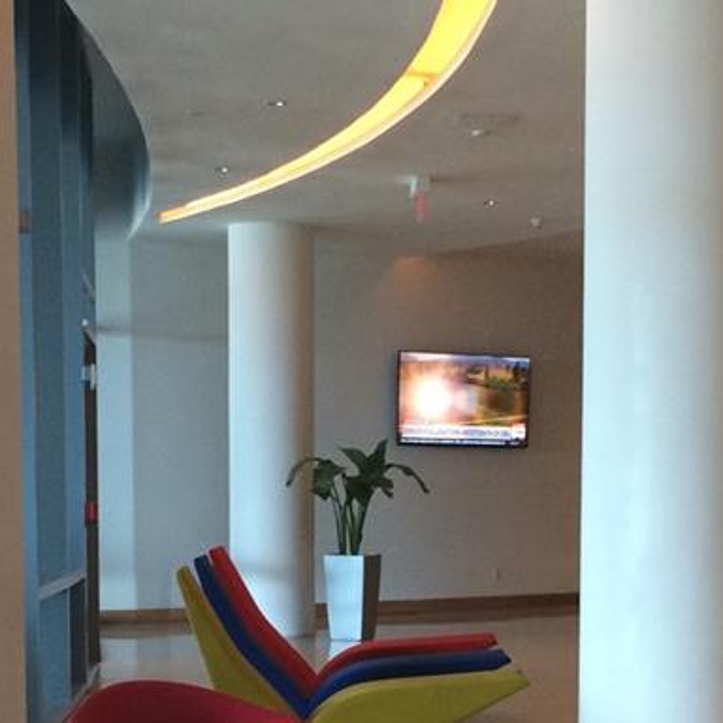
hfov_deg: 21.6
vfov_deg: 21.2
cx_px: 412
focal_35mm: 80
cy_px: 648
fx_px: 1890
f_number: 2.2
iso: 100
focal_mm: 4.15
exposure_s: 1/30
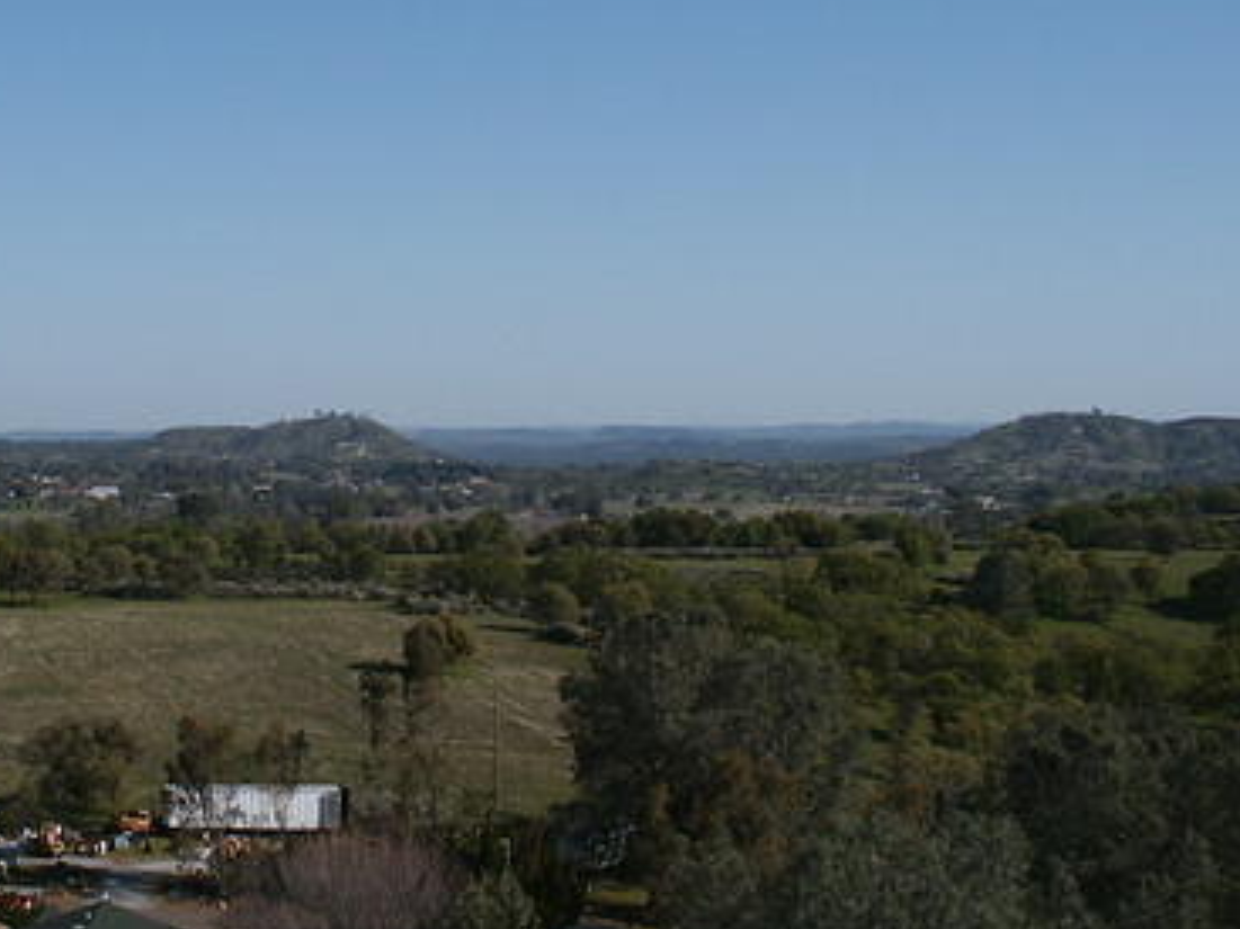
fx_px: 2184
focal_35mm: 61
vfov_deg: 24.0
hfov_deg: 31.0
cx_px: 277
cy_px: 378
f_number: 6.7
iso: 64
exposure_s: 1/500
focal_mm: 7.18
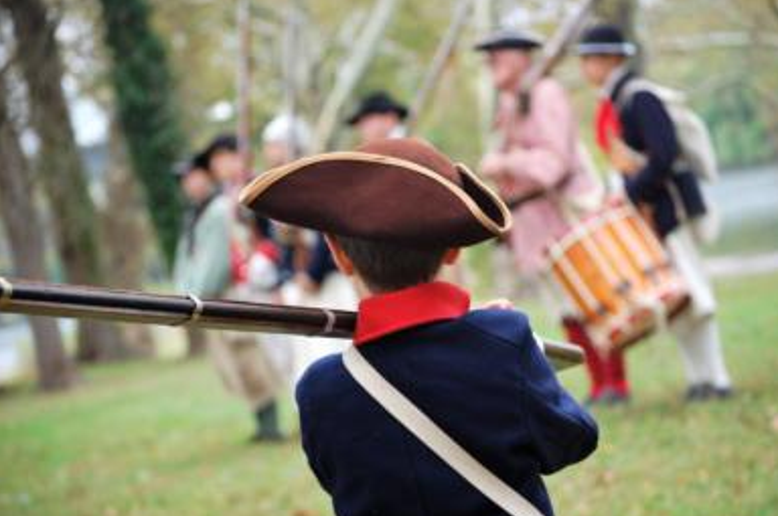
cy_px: 261
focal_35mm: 125
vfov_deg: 10.9
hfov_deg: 16.4
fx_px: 2698
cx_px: 401
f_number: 4.5
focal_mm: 80
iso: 400
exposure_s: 1/200
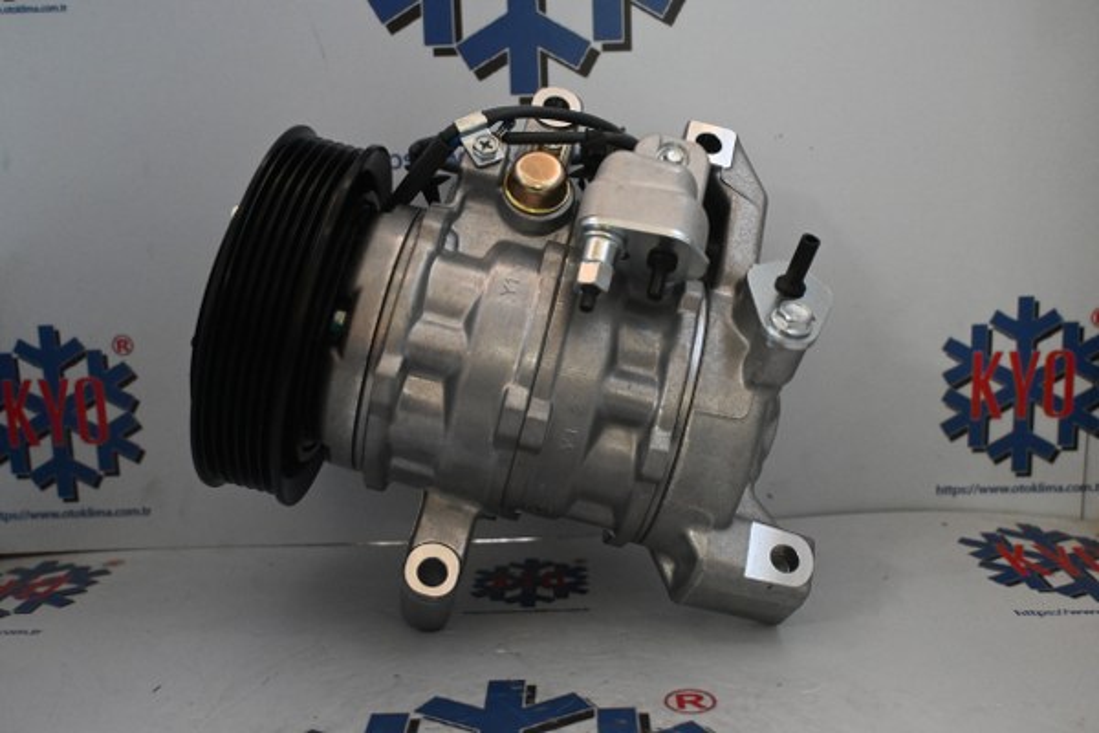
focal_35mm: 34
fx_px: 1053
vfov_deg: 38.4
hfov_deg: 55.1
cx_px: 550
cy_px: 366
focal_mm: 23
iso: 3600
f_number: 4.2
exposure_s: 1/60
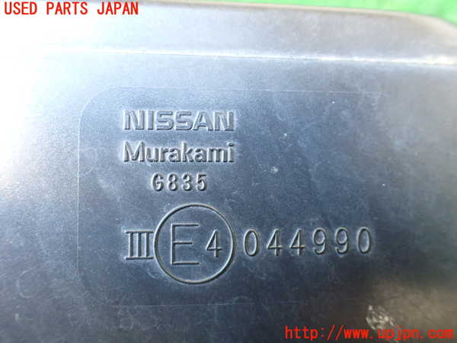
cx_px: 228
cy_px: 172
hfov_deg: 60.0
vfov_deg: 46.8
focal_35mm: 30
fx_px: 396
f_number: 2.3
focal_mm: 5.4
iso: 1000
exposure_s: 1/30
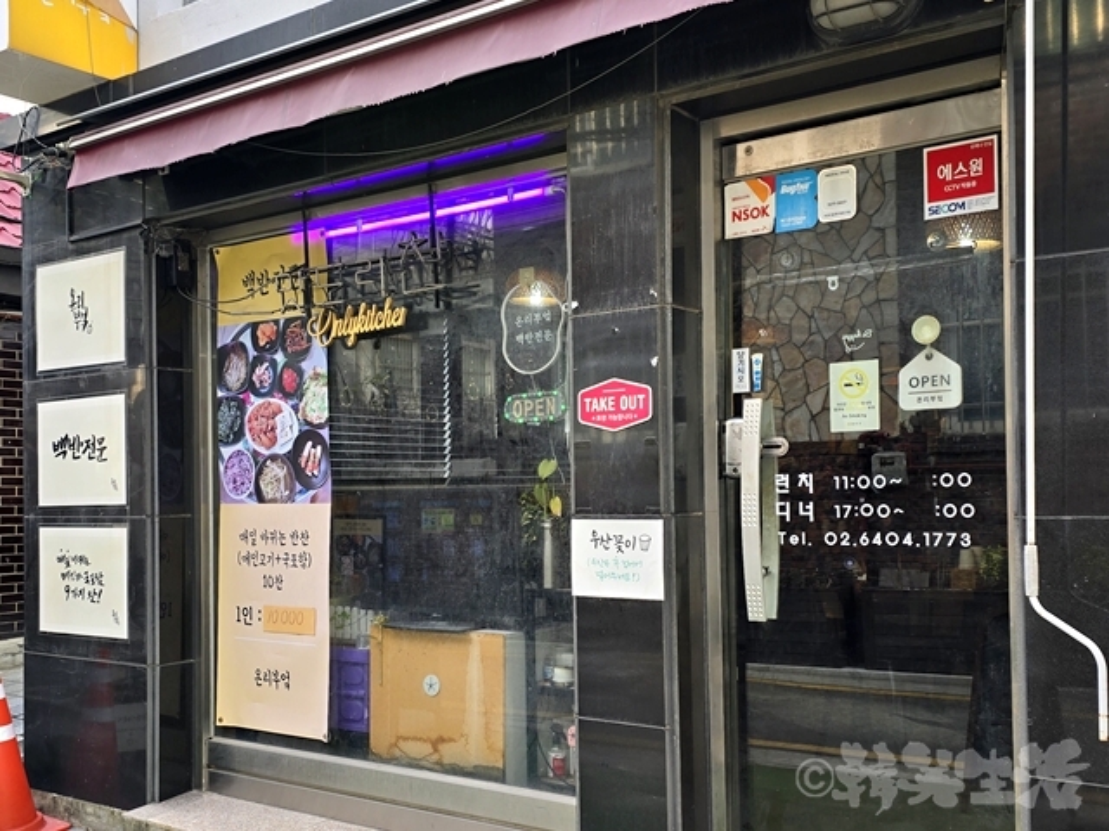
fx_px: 737
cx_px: 554
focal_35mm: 23
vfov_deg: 58.9
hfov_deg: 73.9
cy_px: 416
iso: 16
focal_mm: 6.3
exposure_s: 1/120
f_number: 1.7
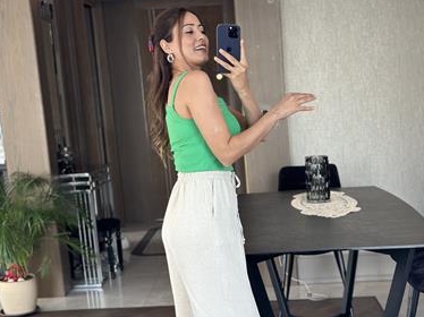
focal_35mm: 65
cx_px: 212
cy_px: 224
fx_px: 796
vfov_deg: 22.4
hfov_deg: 29.8
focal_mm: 6.86
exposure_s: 1/60
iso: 125
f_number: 1.78
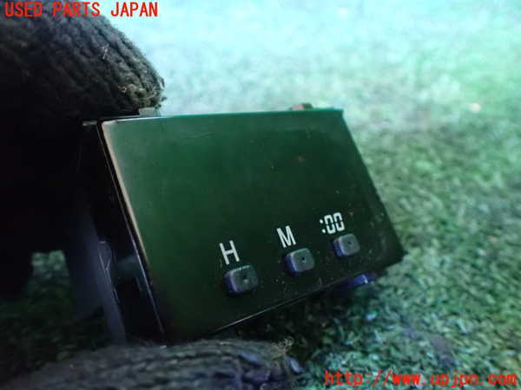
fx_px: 452
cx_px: 260
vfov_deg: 46.8
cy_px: 195
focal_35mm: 30
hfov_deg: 60.0
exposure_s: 1/30
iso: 1600
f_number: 2.3
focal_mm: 5.4
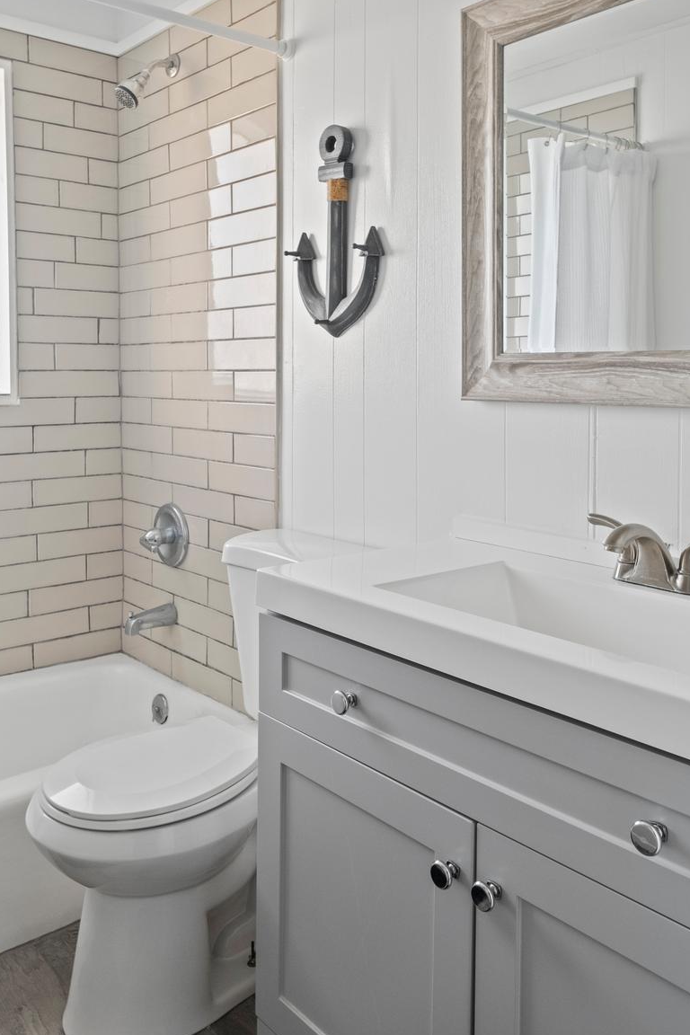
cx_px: 355
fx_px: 805
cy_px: 480
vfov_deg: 65.4
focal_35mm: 28
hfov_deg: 46.4
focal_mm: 14
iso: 1000
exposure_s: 1/13
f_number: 6.4
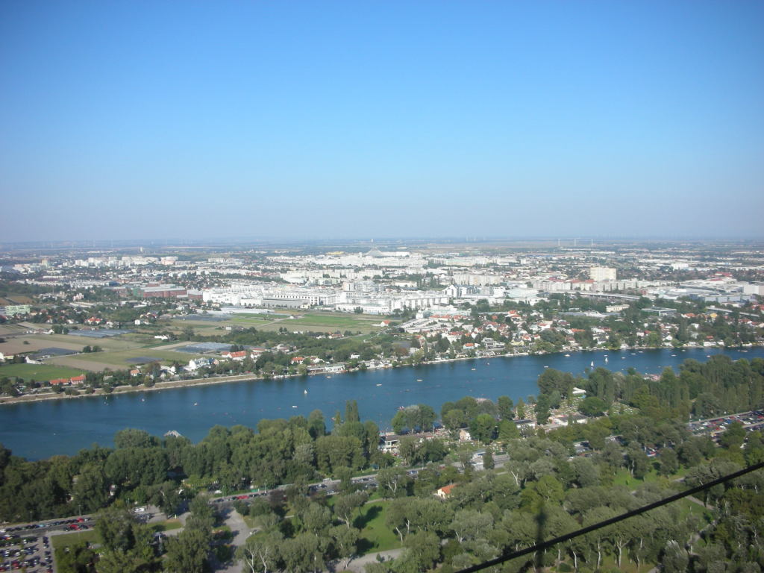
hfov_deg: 52.6
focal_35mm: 35
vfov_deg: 40.7
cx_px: 382
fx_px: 772
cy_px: 286
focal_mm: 5.8
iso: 50
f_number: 8.5
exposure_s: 1/85.5
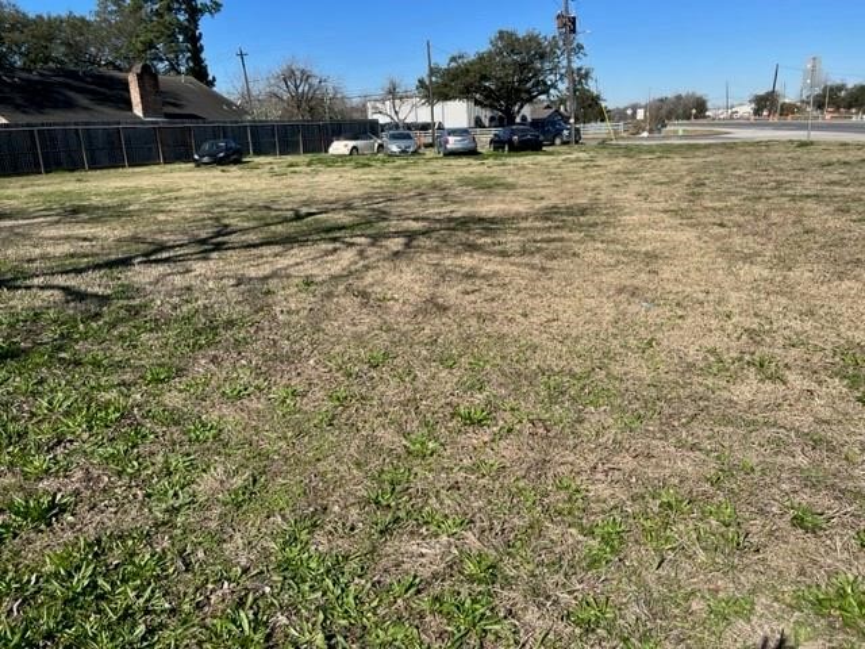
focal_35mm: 26
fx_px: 650
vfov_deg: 53.1
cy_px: 324
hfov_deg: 67.3
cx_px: 432
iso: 50
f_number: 1.6
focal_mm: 5.1
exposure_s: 1/3521
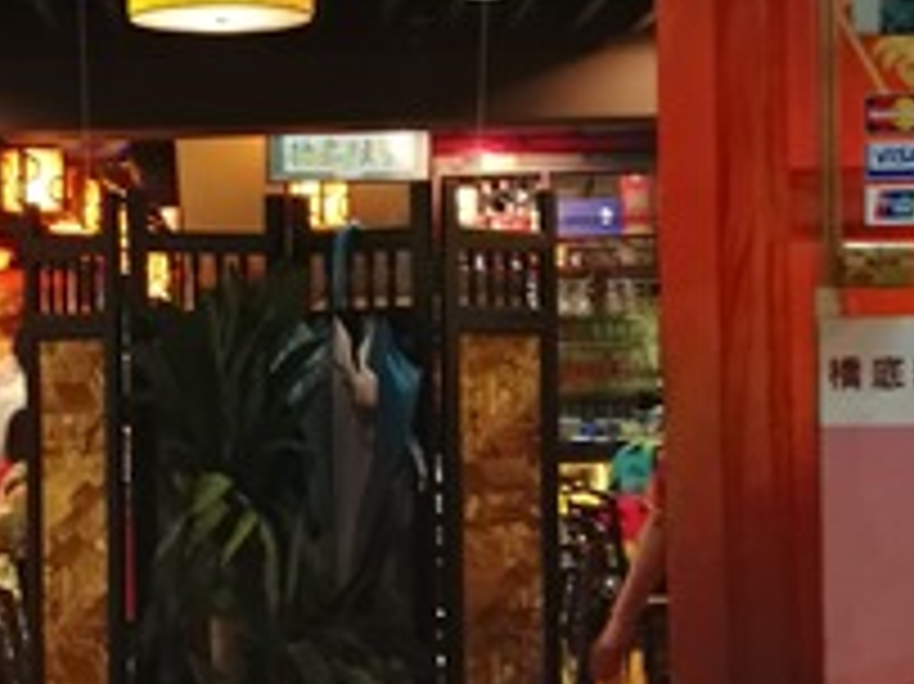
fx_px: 2533
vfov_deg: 15.4
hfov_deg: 20.3
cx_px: 252
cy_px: 342
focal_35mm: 96
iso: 320
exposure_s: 1/16.7
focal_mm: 4.5
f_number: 2.2
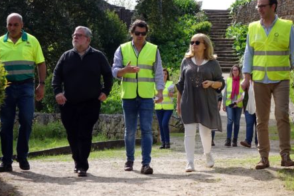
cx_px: 157
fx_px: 1420
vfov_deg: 7.9
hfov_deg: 11.8
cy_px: 76
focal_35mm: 174
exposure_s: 1/320
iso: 100
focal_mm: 39.2
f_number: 4
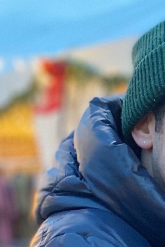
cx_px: 339
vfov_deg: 19.3
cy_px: 292
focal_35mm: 100
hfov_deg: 12.1
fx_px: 687
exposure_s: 1/40
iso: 500
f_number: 1.8
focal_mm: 4.25
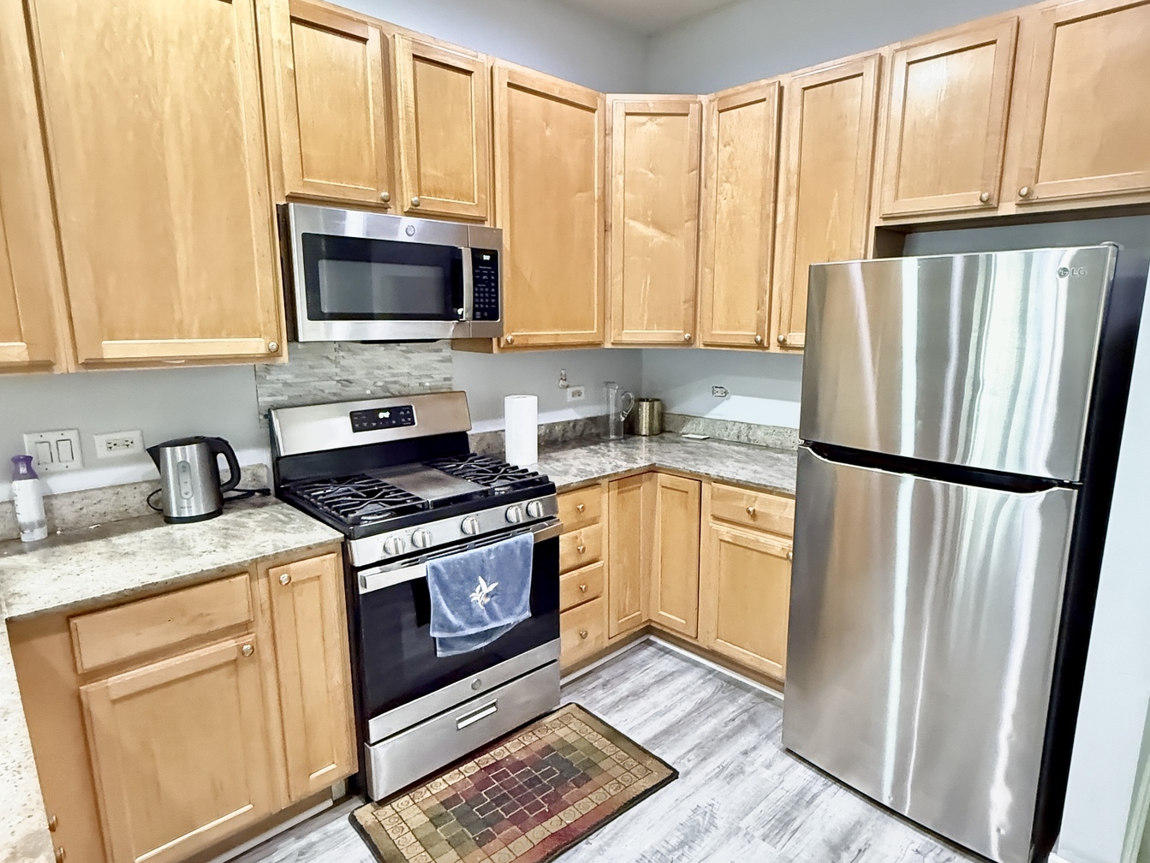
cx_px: 602
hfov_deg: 98.1
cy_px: 443
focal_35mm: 15
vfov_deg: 81.8
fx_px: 498
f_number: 2.2
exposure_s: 1/60
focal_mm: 2.22
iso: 1000
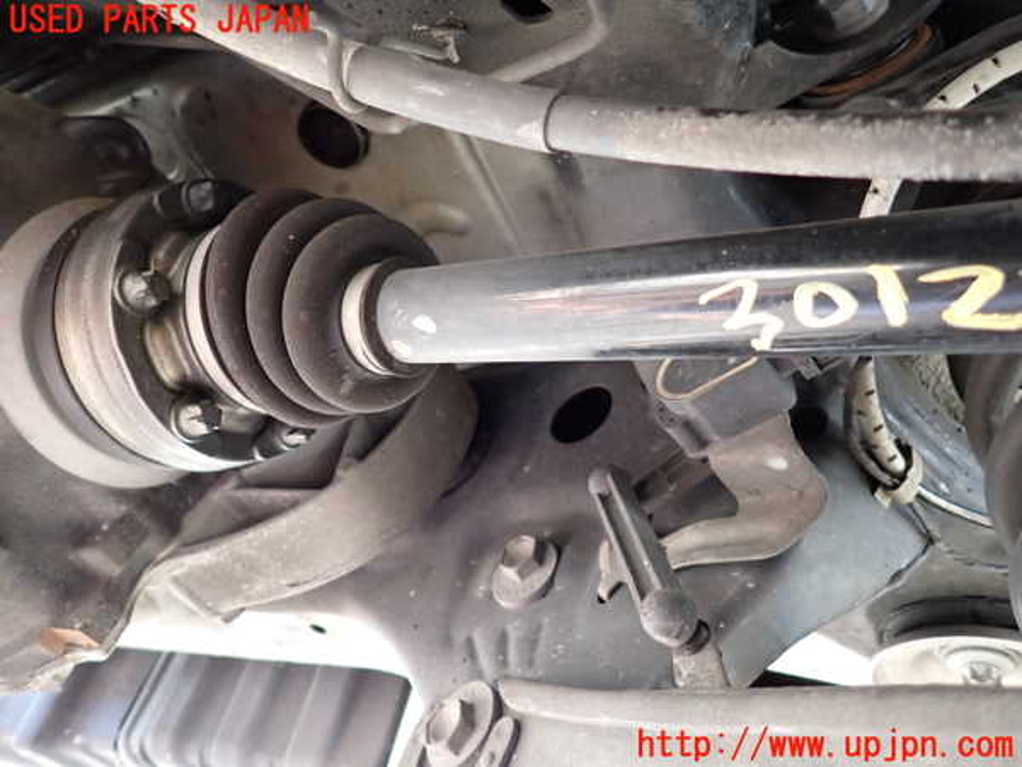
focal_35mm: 25
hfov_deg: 69.4
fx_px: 738
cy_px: 384
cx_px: 511
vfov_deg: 54.9
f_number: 2
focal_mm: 4.5
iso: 500
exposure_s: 1/60
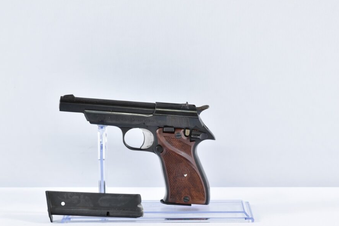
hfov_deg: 20.0
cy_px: 133
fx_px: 960
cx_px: 156
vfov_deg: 13.4
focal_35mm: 102
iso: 640
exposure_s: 1/20
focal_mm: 50
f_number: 5.6
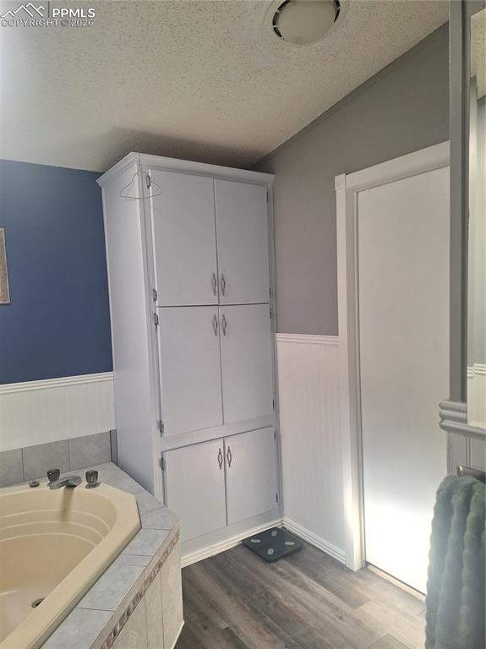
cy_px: 324
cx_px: 243
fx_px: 431
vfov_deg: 74.0
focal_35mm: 23
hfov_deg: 58.8
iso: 50
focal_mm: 5.54
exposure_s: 1/60
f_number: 1.8
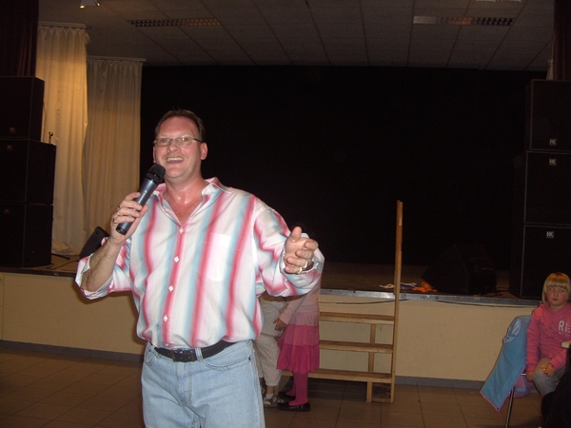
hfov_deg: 50.1
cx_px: 286
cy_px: 214
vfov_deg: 38.7
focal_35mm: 37
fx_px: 610
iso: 100
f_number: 2.8
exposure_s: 1/50
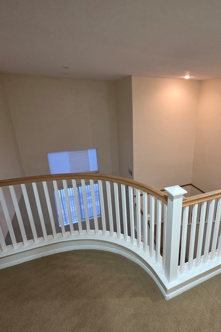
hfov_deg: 62.2
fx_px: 175
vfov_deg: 86.9
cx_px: 156
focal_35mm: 19
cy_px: 166
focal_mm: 2.2
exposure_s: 1/60
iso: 400
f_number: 1.9
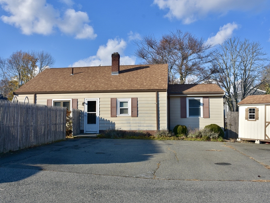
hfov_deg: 60.0
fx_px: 234
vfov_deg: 46.8
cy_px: 102
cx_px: 135
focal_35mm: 30
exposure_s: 1/500
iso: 200
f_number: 8
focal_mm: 18
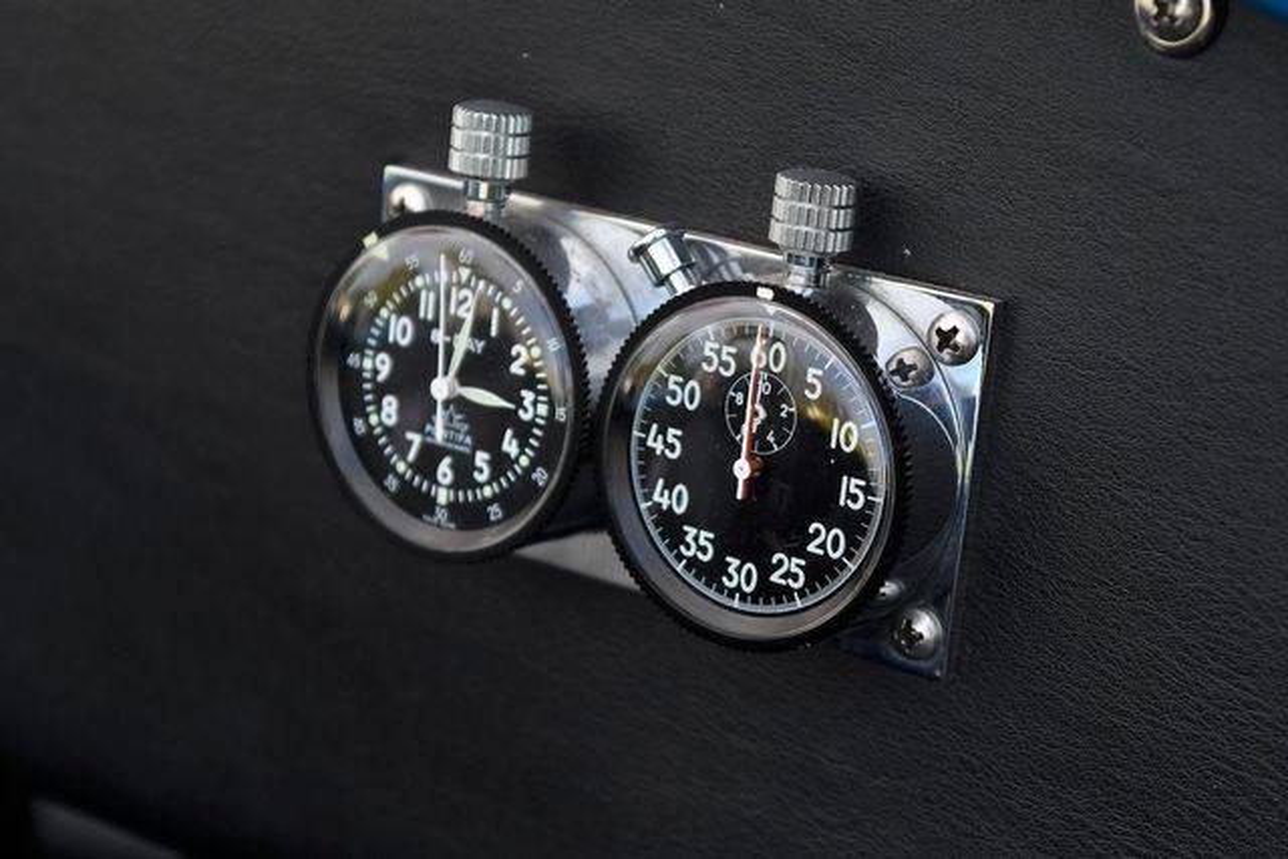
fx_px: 3757
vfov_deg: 13.0
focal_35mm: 105
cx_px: 644
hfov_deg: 19.5
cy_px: 430
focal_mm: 70
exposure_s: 1/400
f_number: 5
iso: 400
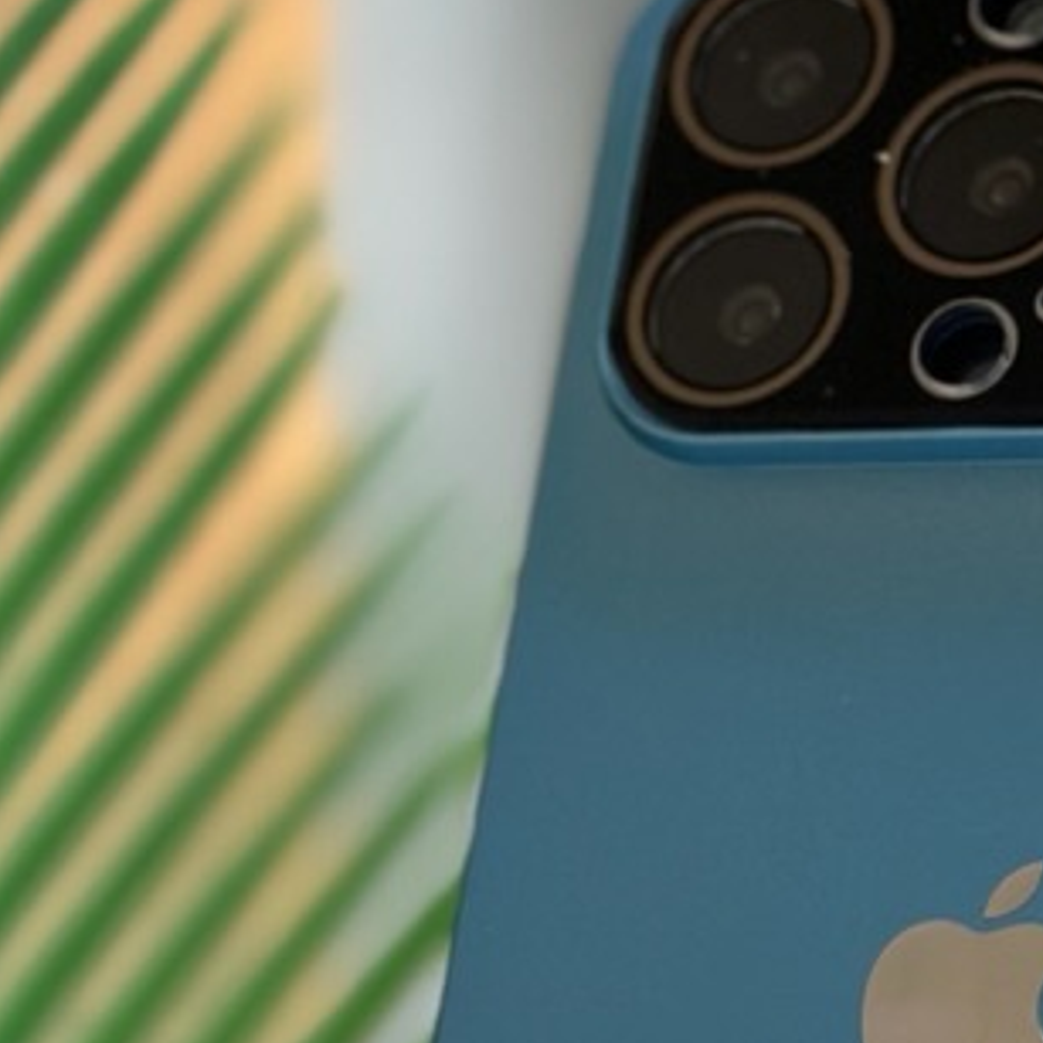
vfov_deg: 9.8
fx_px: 6034
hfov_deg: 9.9
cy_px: 1012
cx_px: 391
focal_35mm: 177
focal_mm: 6.86
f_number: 1.78
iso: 80
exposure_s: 1/672
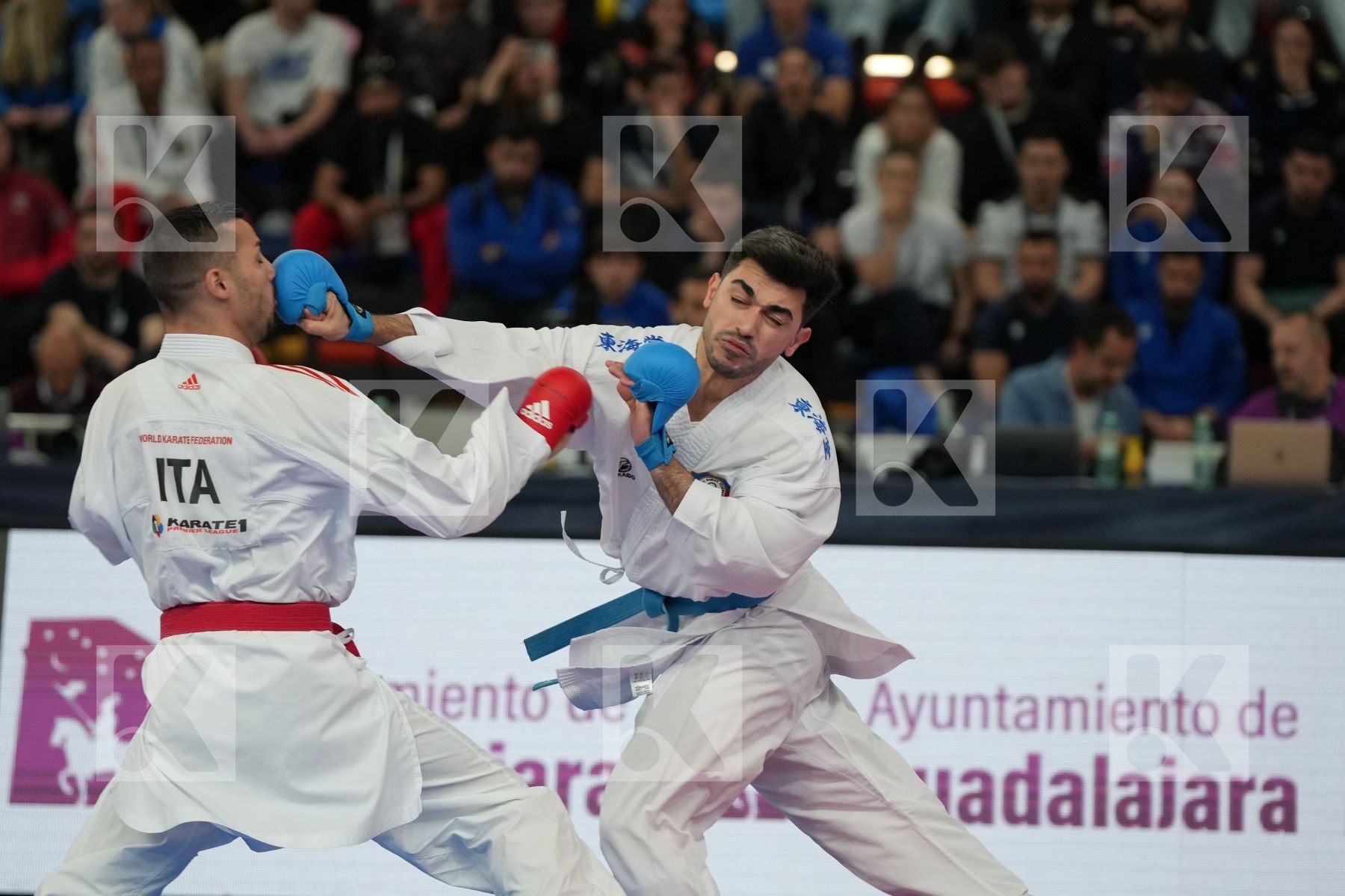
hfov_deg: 9.1
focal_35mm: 225
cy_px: 448
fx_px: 8406
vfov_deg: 6.1
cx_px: 672
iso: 1600
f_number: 2.8
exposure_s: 1/1000
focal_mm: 150
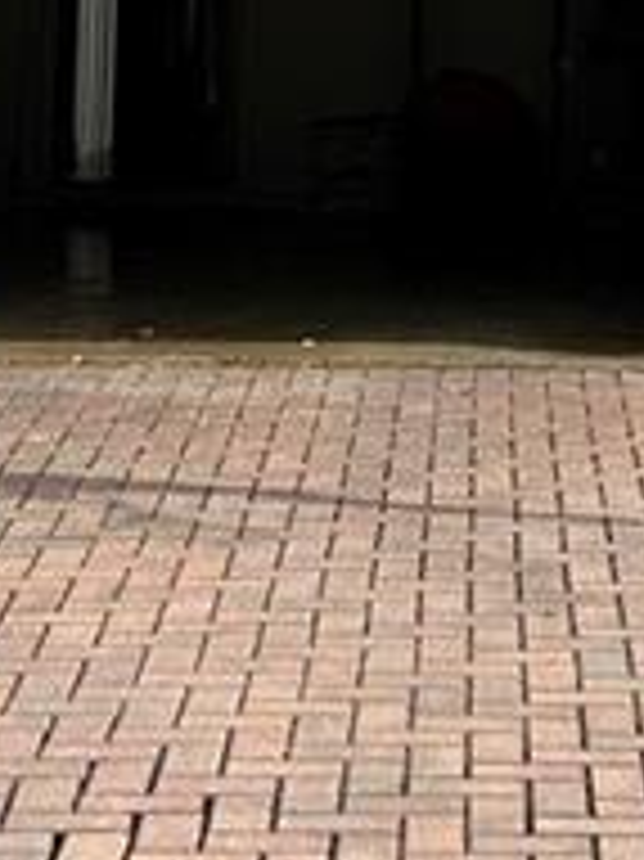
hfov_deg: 9.7
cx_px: 739
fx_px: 3750
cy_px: -149
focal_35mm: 151
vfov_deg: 12.8
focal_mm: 6.86
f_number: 1.78
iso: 80
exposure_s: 1/6623
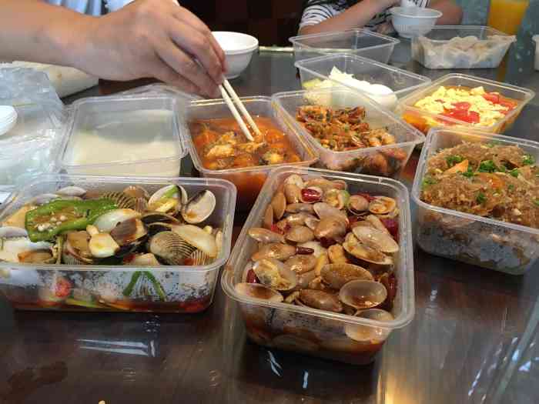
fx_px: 452
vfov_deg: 48.2
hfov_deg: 61.7
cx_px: 270
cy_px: 202
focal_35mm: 29
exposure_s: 1/33
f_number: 2.2
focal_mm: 4.15
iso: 160
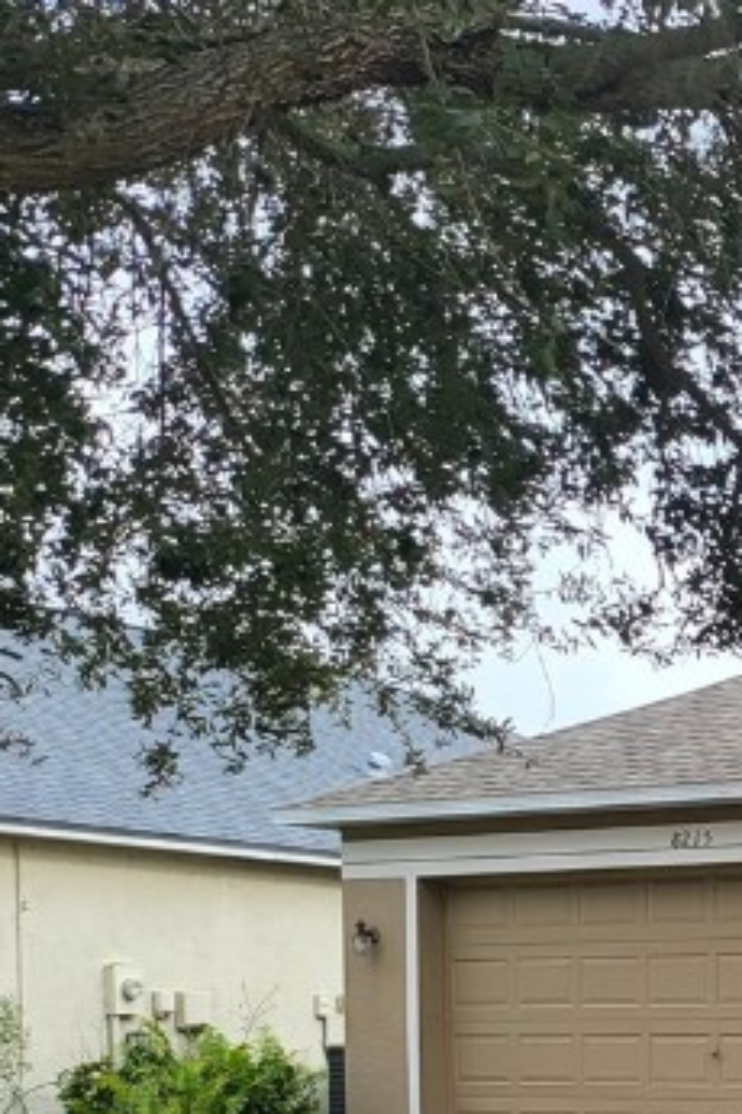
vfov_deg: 25.7
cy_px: 1156
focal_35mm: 74
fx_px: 2288
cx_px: 1229
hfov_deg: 16.2
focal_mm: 5
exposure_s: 1/812
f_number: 1.8
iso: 40
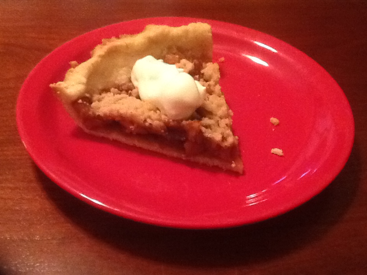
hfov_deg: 42.9
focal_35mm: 44
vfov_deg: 32.9
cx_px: 184
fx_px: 466
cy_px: 138
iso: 500
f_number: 2.4
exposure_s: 1/15
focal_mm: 2.03
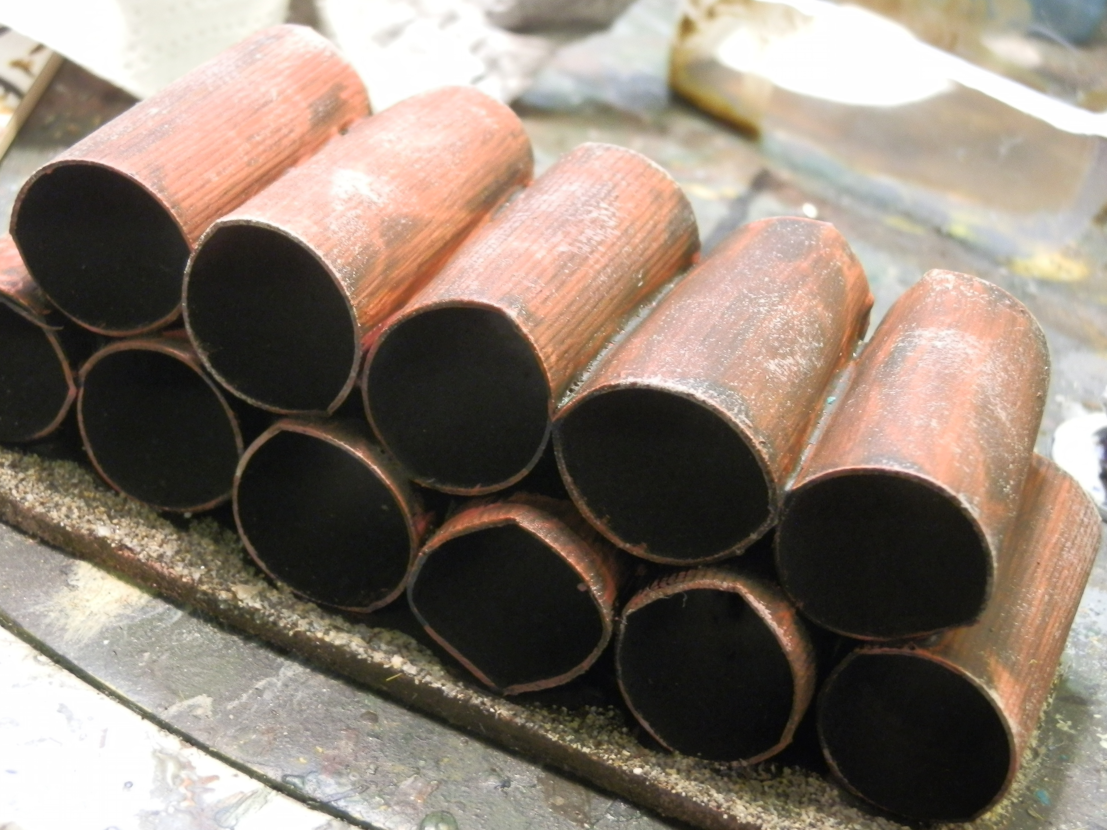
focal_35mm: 67
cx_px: 512
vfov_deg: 21.9
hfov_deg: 29.0
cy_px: 395
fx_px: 2143
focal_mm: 10.99
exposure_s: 1/8
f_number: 3.7
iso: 250
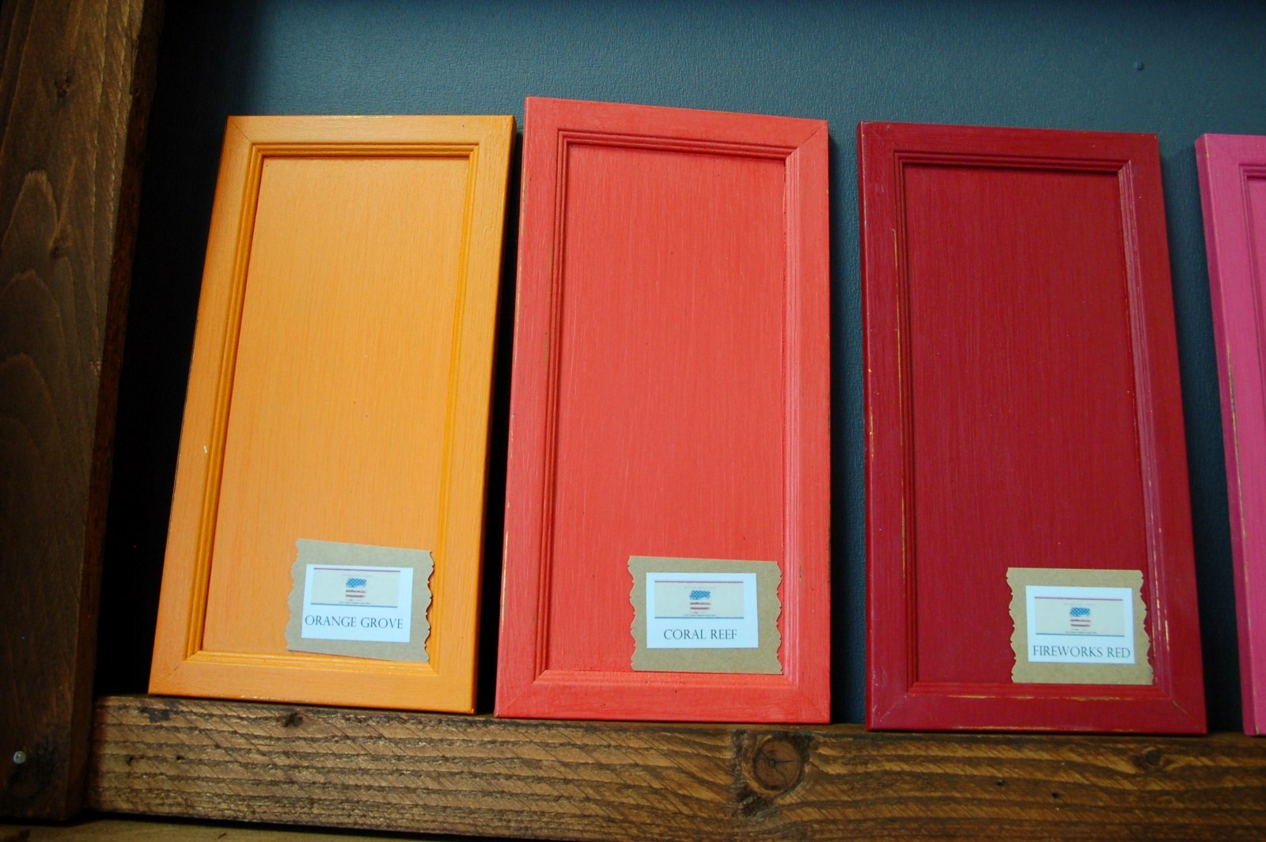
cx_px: 633
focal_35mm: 30
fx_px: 1054
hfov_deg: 62.0
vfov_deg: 43.5
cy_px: 421
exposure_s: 1/15
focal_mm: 20
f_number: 6.3
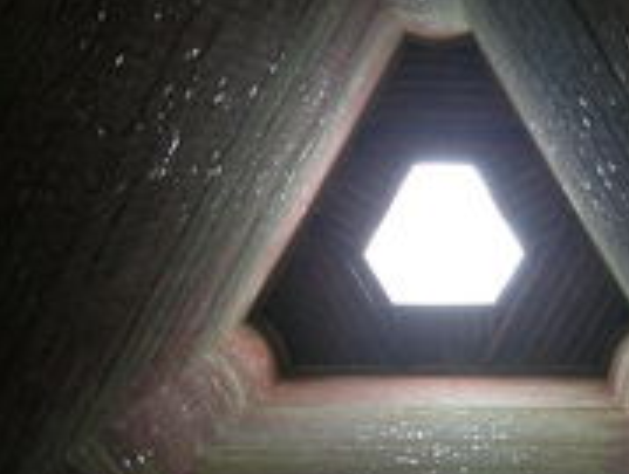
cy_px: 351
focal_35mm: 78
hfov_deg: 24.7
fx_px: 1420
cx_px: 464
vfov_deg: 18.8
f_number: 2.8
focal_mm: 8.9
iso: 100
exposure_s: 1/4.5
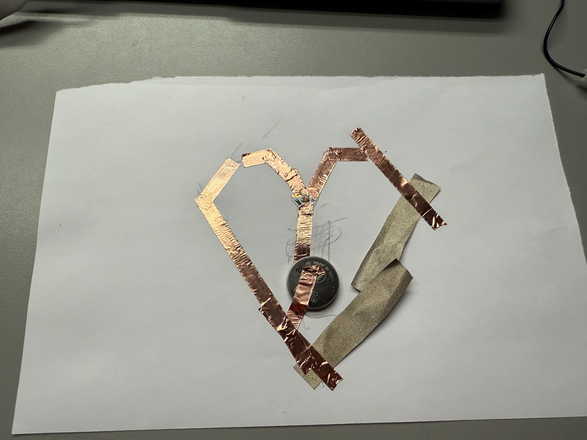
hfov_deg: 71.6
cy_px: 220
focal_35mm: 24
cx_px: 294
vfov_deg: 56.8
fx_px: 407
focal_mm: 2.22
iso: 125
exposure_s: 1/120
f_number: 2.2
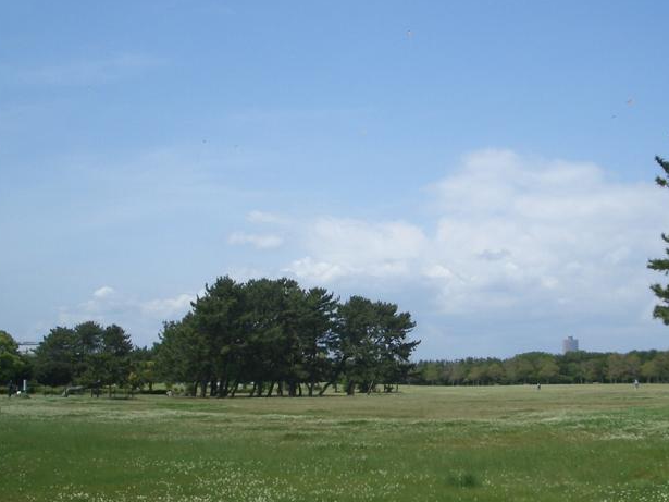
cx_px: 436
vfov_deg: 28.5
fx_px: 985
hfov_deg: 37.2
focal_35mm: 51
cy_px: 276
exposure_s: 1/800
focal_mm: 5.8
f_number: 4.3
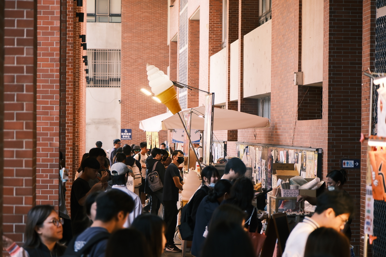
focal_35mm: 120
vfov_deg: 11.4
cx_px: 193
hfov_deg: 17.1
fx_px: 1287
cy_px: 128
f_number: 4
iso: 320
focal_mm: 80
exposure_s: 1/70
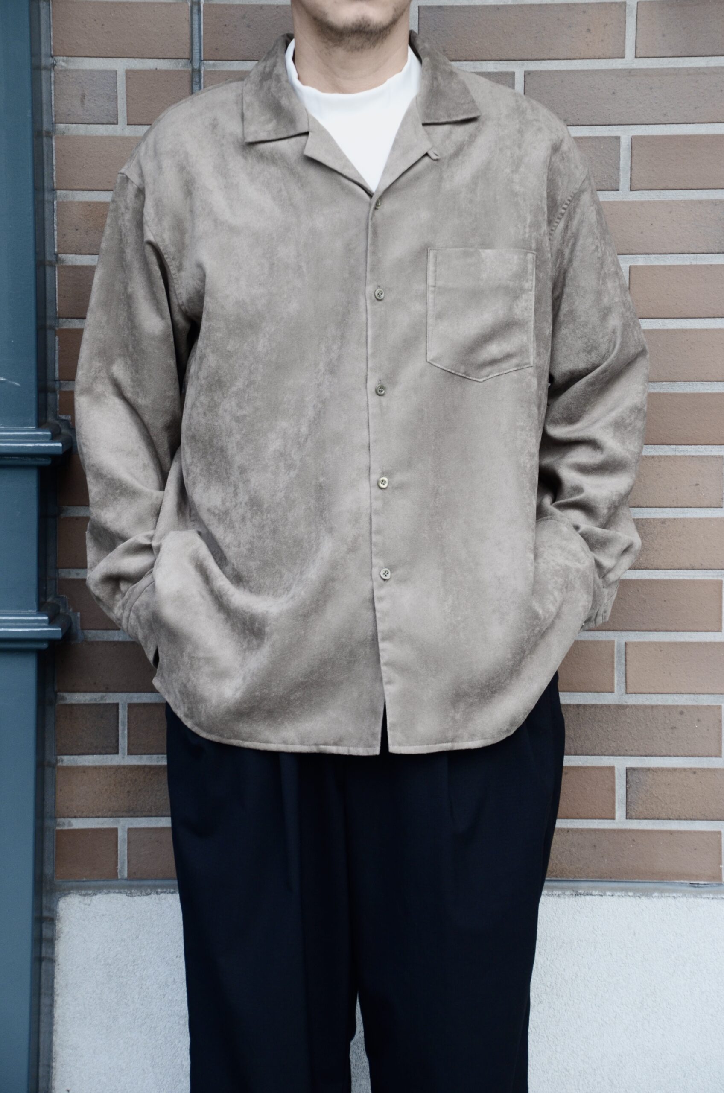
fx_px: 3908
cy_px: 546
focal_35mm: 129
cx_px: 362
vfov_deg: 15.9
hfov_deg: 10.6
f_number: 5.6
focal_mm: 86
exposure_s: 1/200
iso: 500
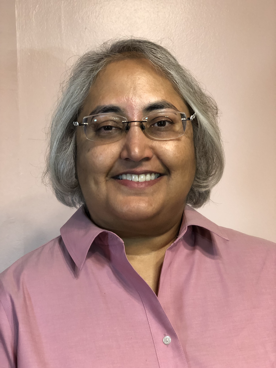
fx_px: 553
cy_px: 184
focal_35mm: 52
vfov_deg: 36.8
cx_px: 138
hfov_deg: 28.0
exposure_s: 1/24
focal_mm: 6
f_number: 2.4
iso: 160
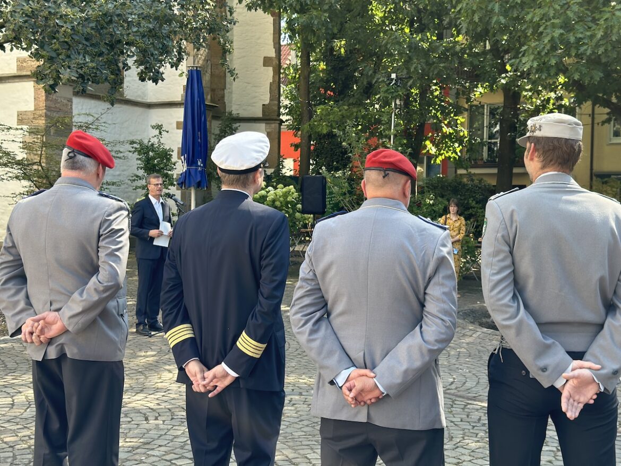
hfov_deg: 39.6
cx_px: 310
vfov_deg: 30.3
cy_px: 233
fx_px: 861
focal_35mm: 48
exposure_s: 1/571
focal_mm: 6.86
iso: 80
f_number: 1.78
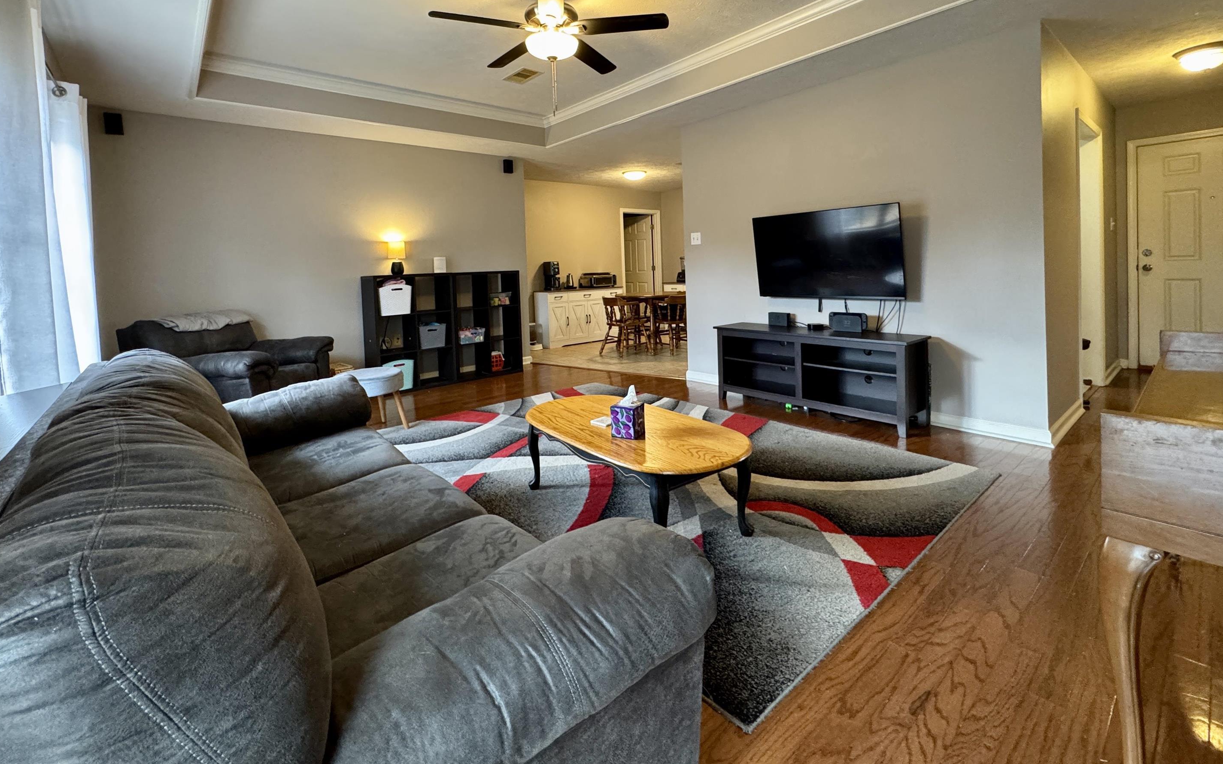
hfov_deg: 97.8
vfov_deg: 69.9
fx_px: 533
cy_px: 279
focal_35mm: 16
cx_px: 607
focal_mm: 2.22
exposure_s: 1/60
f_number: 2.2
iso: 500
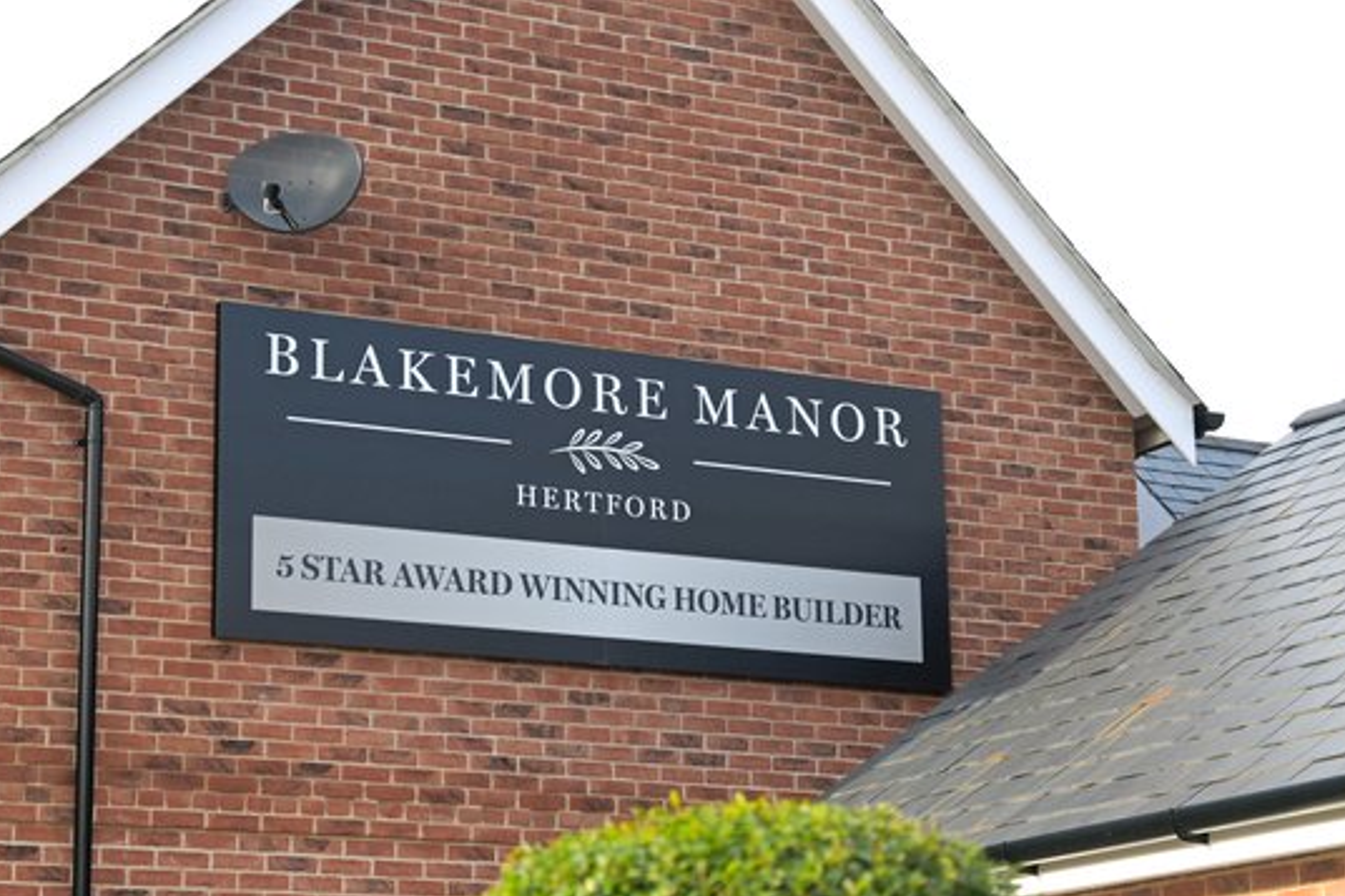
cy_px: 499
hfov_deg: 24.2
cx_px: 640
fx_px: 3137
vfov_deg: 16.2
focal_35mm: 84
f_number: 6.3
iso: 250
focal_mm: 50
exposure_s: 1/160
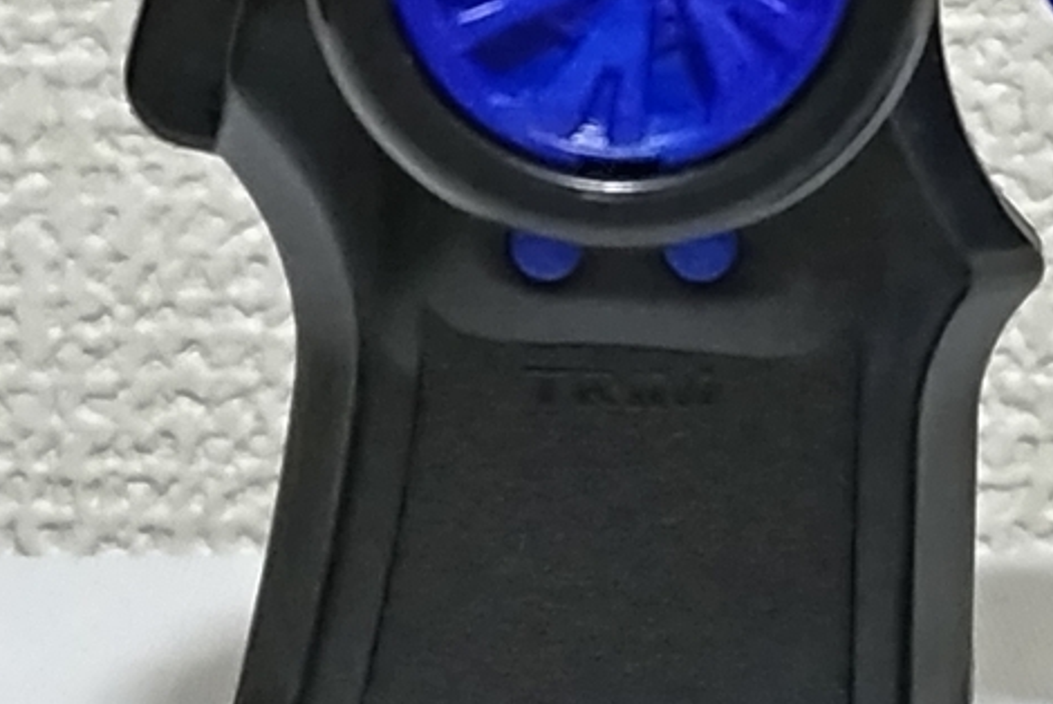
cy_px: 103
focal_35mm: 69
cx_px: 952
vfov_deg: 19.5
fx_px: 2019
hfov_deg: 28.1
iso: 776
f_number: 1.79
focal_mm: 4.8
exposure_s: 1/50
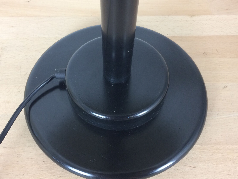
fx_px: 241
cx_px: 112
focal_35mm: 35
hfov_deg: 52.6
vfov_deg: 40.7
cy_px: 95
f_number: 2.2
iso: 160
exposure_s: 1/33
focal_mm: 4.15
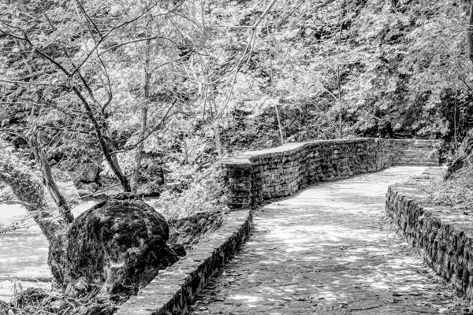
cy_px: 158
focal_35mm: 70
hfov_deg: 28.8
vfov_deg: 19.5
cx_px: 236
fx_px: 920
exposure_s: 1/20
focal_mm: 70
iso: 100
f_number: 9
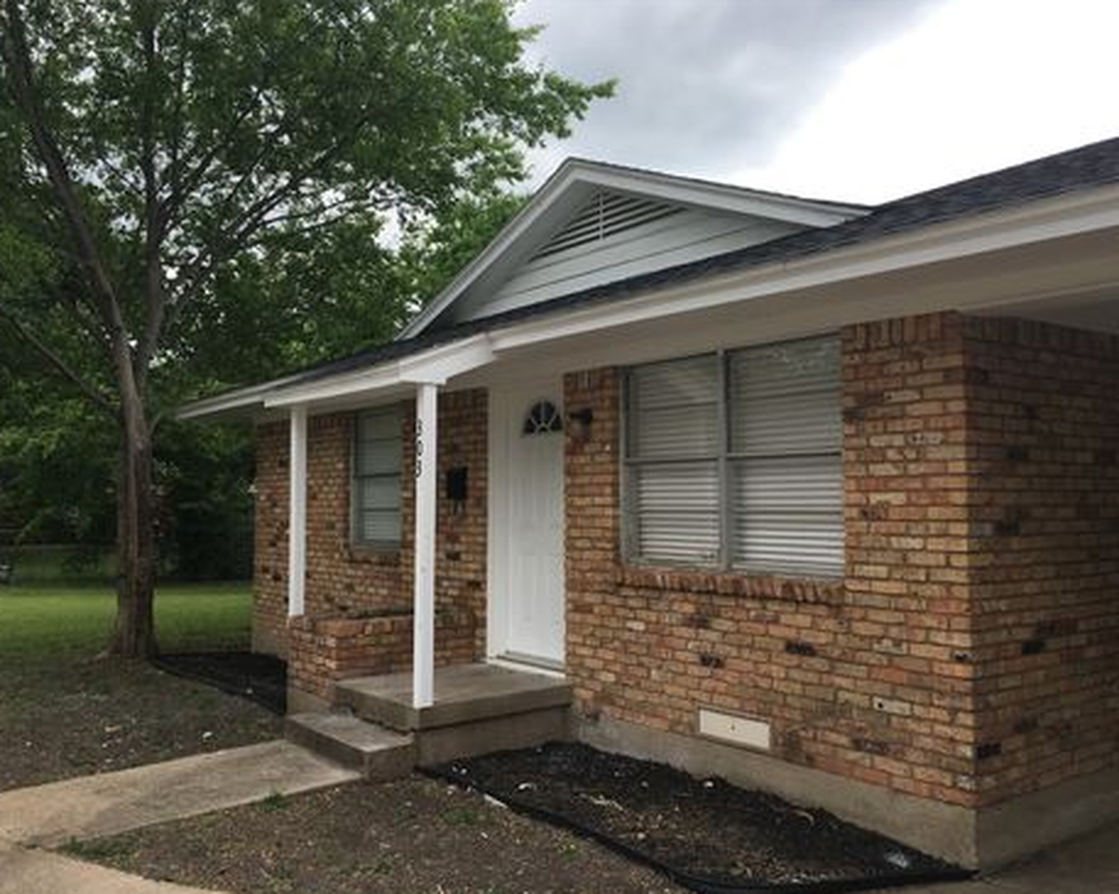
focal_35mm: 31
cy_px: 447
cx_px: 575
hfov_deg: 57.2
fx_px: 1026
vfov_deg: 47.1
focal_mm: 4.15
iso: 25
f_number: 2.2
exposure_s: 1/962
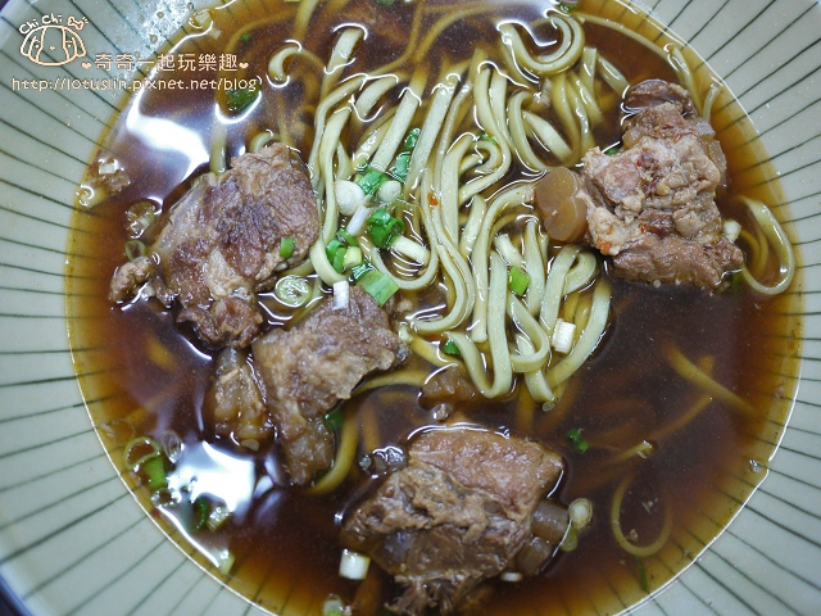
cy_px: 308
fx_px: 664
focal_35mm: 28
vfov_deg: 49.7
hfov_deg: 63.4
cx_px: 410
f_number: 2.5
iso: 400
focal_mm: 14
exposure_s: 1/30
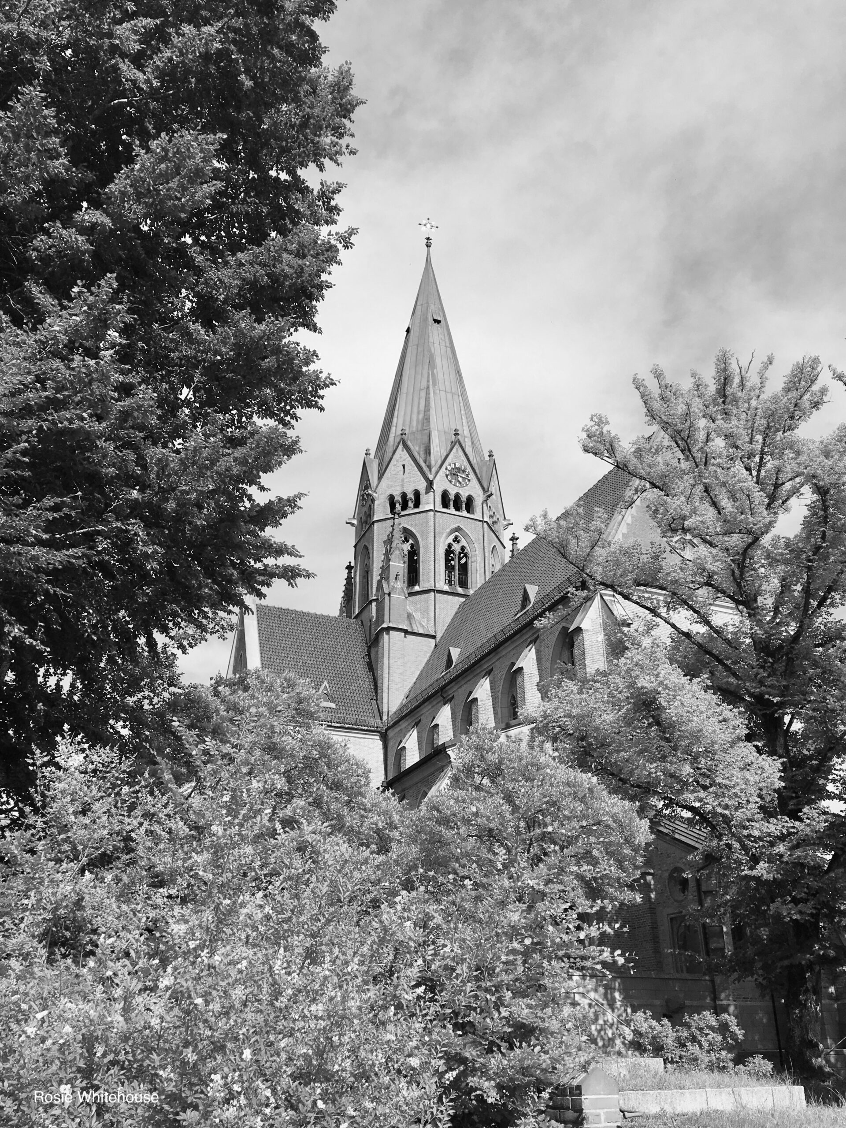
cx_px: 423
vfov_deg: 61.7
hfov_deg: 48.2
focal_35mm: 29
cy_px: 564
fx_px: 945
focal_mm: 4.15
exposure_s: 1/1672
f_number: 2.2
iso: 25
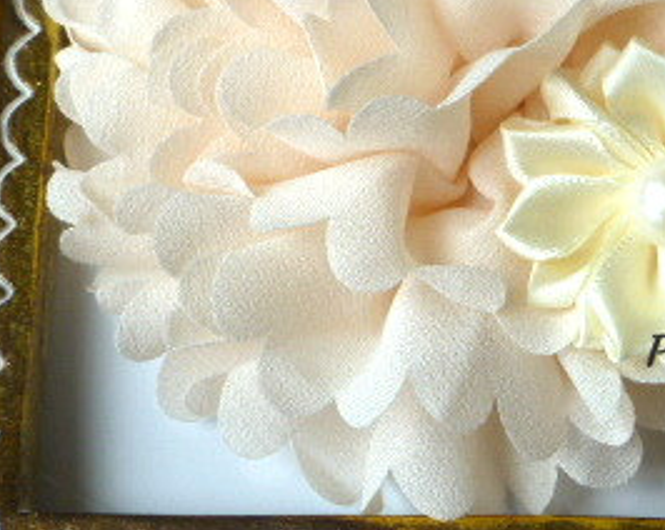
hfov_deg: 14.9
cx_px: 675
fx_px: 2496
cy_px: 155
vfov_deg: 12.1
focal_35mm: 127
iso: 100
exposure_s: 1/80
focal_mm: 9.7
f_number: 4.6
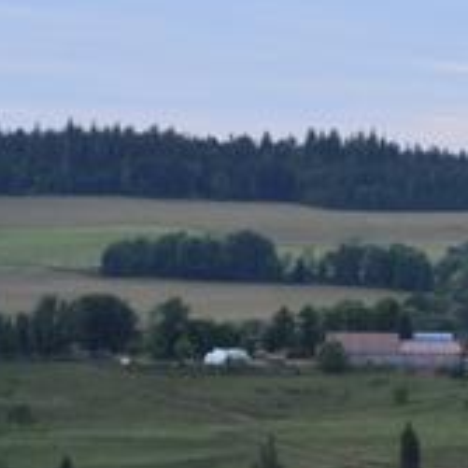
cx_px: 659
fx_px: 3289
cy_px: 212
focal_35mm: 215
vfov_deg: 8.1
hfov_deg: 8.0
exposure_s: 1/80
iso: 400
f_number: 8
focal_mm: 44
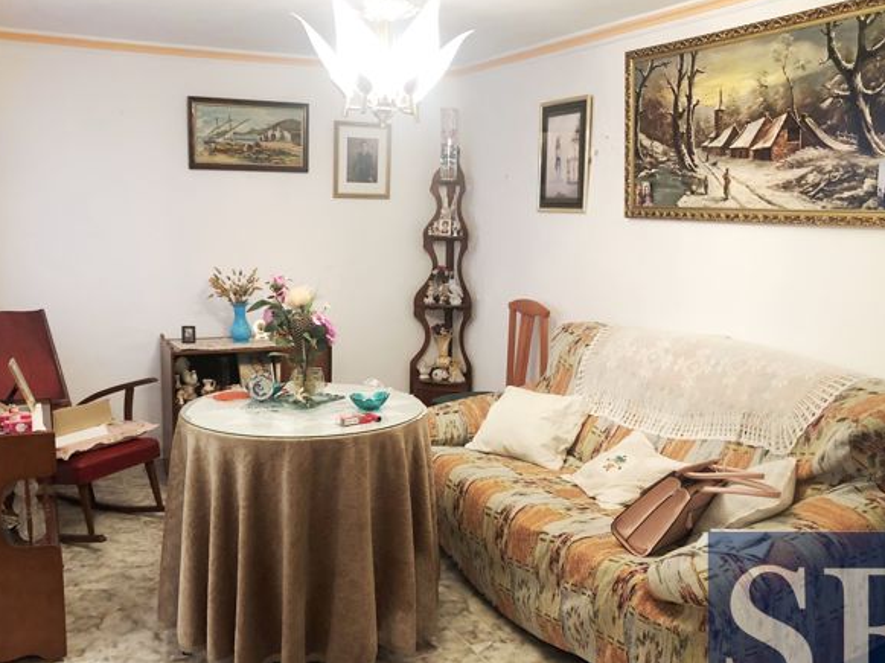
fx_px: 869
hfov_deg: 53.9
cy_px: 363
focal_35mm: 34
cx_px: 404
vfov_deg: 41.7
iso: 64
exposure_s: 1/17
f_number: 1.8
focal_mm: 3.99
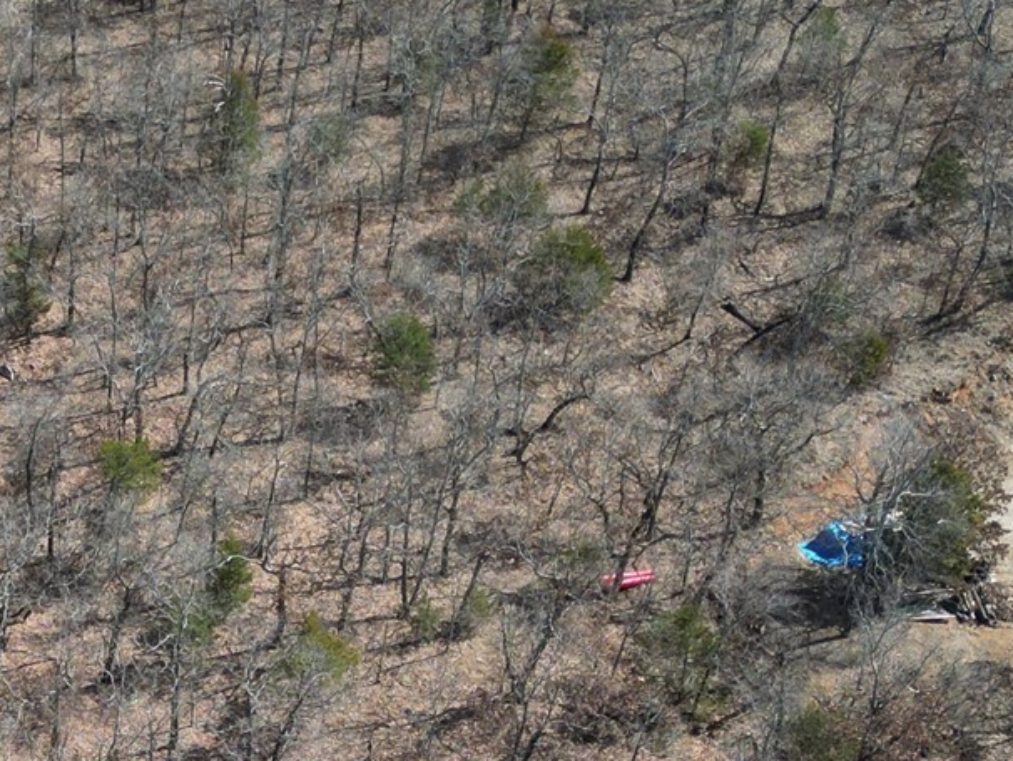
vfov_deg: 18.8
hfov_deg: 24.3
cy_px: 784
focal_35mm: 76
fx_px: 2225
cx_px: -35
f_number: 1.7
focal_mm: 6.72
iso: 120
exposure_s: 1/1500
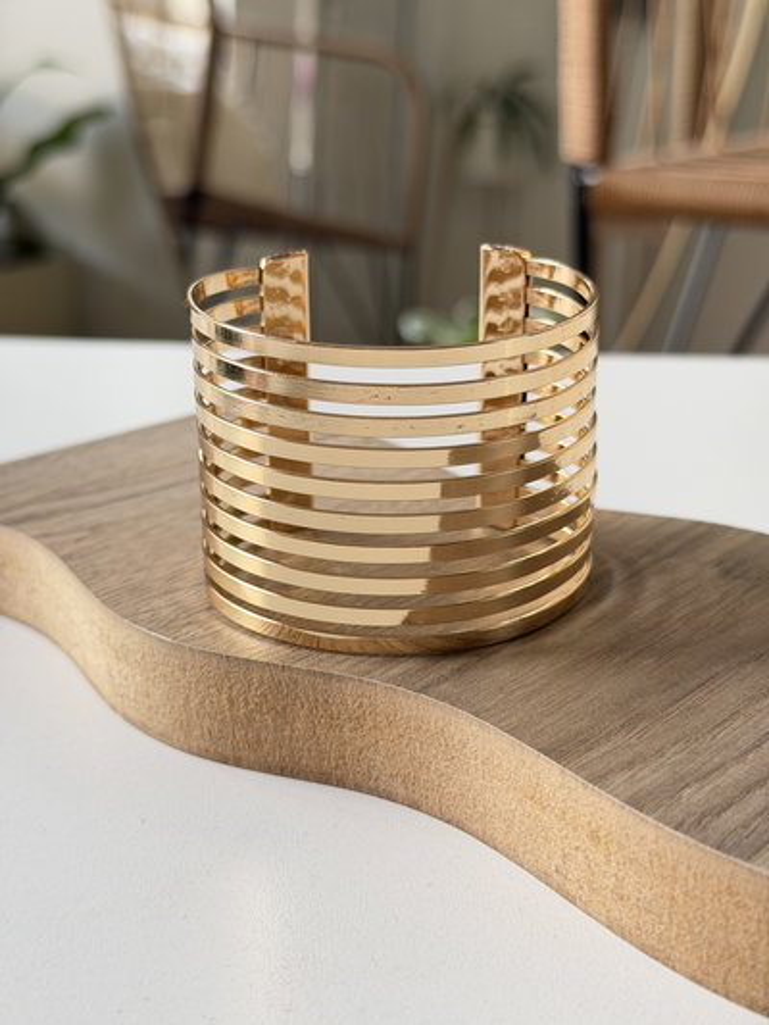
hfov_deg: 30.3
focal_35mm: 48
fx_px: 1421
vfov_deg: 39.6
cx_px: 384
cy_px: 512
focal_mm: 6.76
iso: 125
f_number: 1.78
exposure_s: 1/60
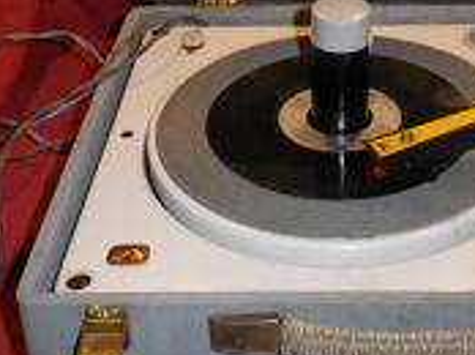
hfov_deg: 27.8
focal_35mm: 69
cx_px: 363
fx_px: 946
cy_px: 33
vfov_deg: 20.8
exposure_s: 1/50
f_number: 3.5
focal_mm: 4.5
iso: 400
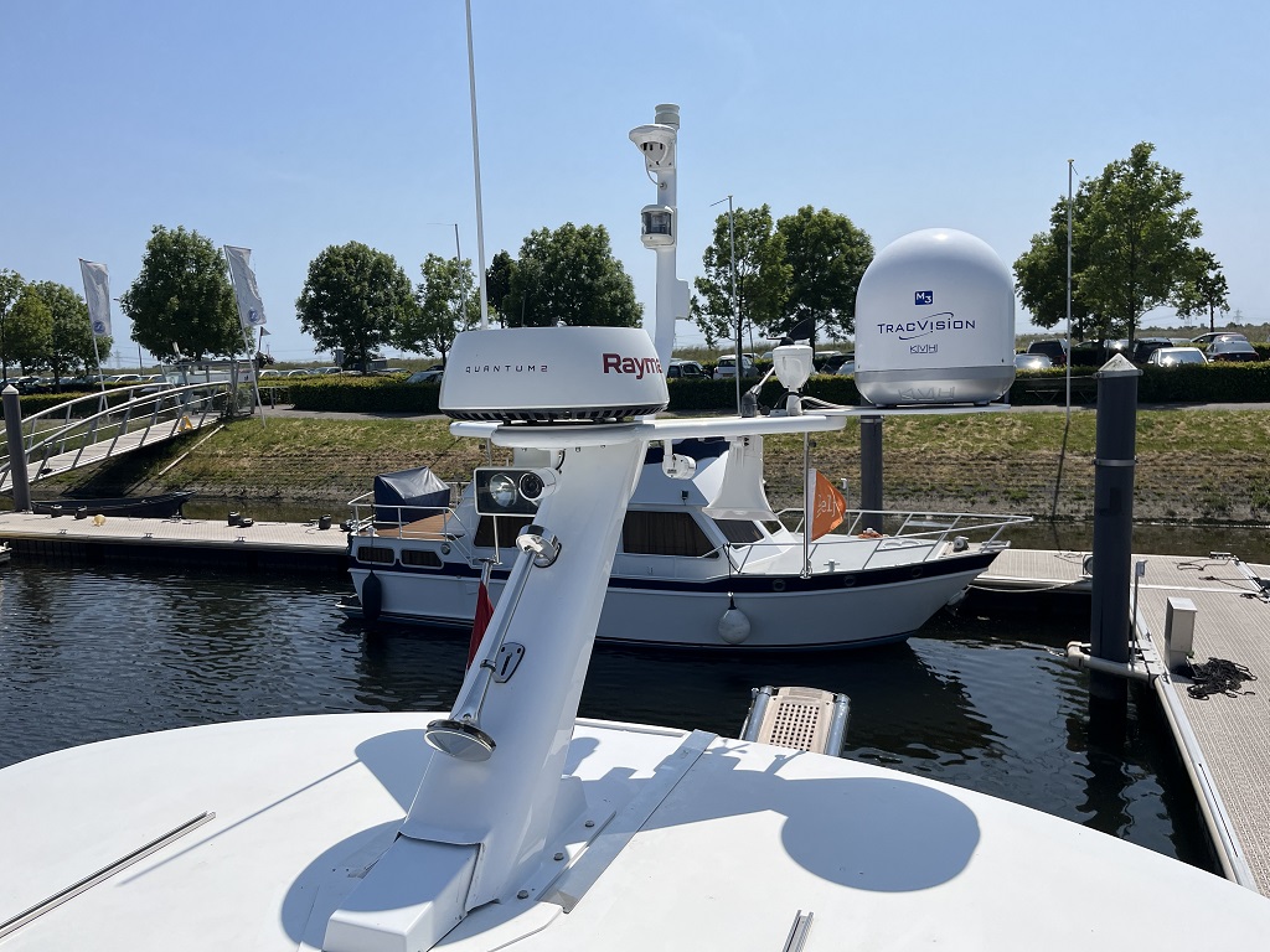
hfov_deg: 67.3
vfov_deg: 53.1
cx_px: 635
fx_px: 954
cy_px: 476
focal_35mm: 26
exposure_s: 1/6494
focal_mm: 5.1
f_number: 1.6
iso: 50
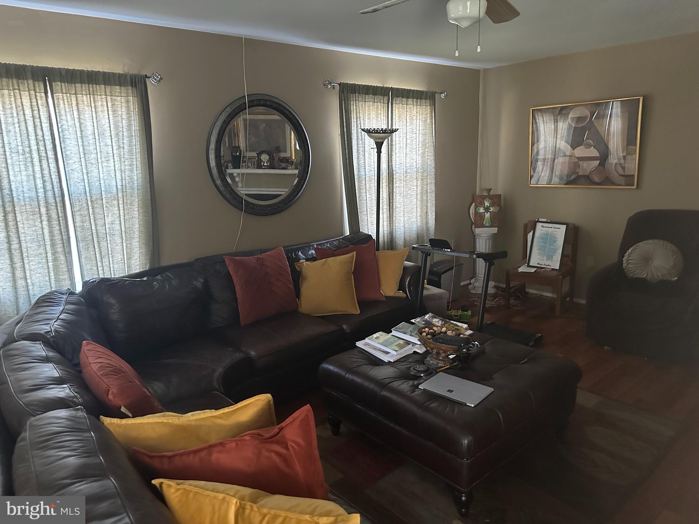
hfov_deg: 71.6
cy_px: 262
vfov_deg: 56.8
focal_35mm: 24
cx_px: 350
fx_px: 485
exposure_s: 1/39
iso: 1000
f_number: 1.78
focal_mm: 6.86
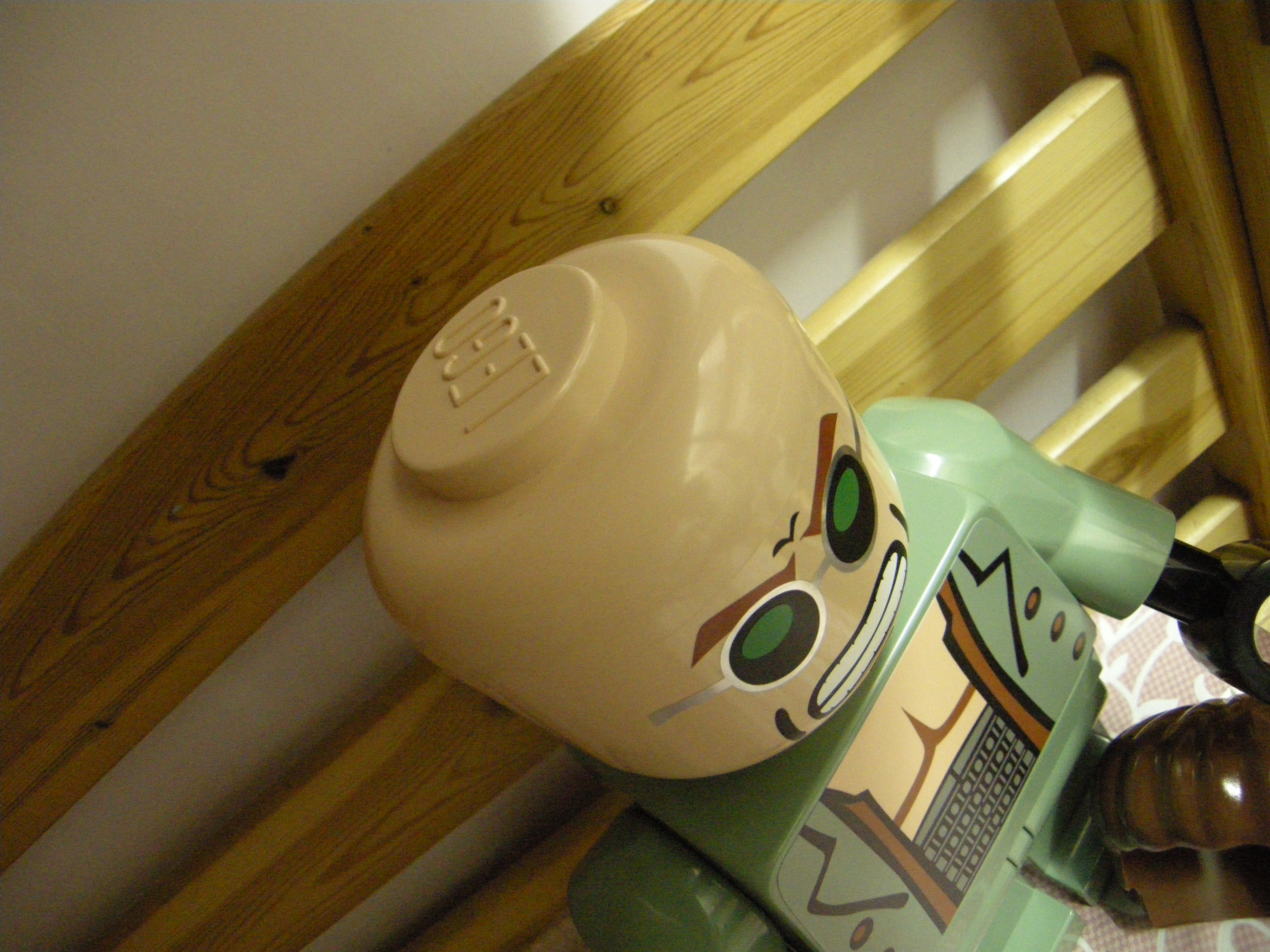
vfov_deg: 40.7
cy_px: 476
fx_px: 1284
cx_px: 635
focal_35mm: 35
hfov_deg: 52.6
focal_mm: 7.5
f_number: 2.7
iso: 800
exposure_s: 1/9.1
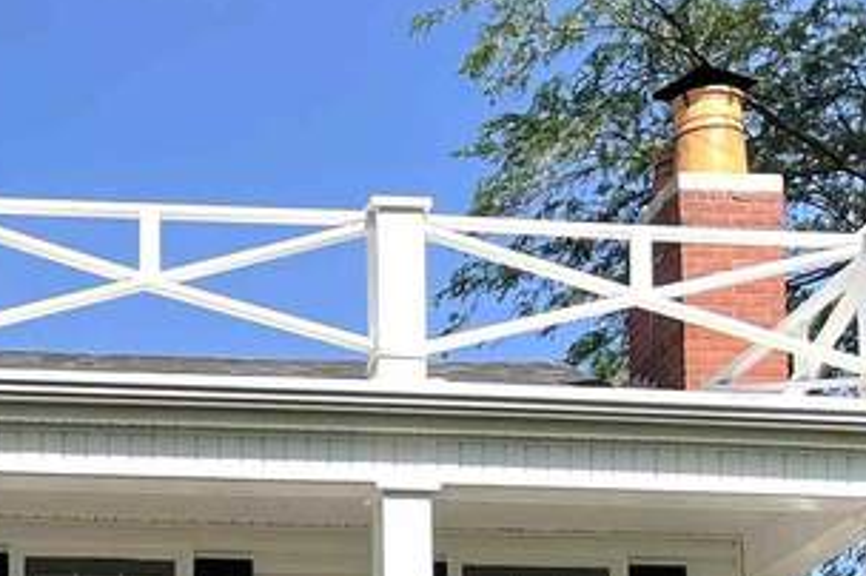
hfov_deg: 17.5
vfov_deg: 11.3
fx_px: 2739
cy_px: 984
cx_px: -43
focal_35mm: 114
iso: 50
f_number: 1.6
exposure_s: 1/5076
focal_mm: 5.1
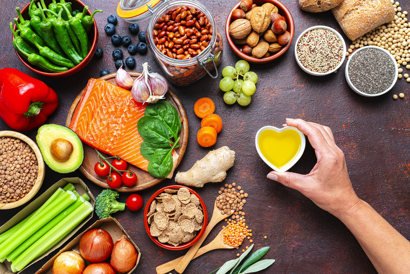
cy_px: 137
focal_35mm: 40
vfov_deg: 33.4
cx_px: 205
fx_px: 456
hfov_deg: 48.5
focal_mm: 40
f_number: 5
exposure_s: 1/100
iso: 100
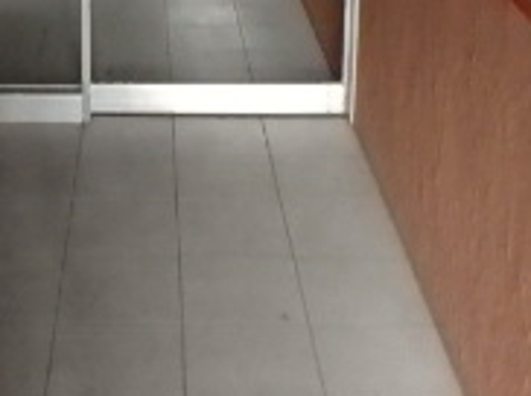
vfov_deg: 18.4
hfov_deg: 26.1
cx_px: 140
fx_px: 1134
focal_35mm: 74
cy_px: -125
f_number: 3.5
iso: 1600
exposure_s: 1/15
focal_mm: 3.7
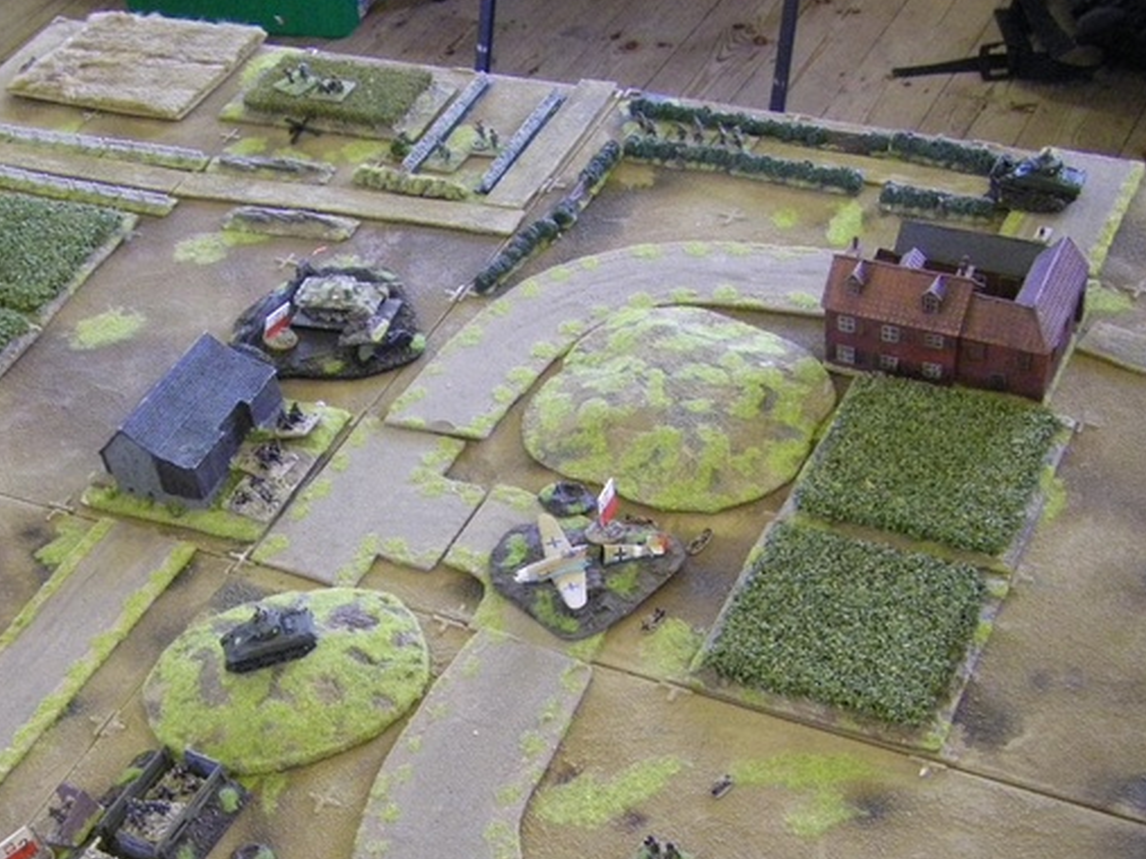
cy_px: 608
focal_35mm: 57
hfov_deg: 33.4
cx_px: 344
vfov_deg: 25.4
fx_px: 1887
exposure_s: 1/50
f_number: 3.5
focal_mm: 6.3
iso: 500
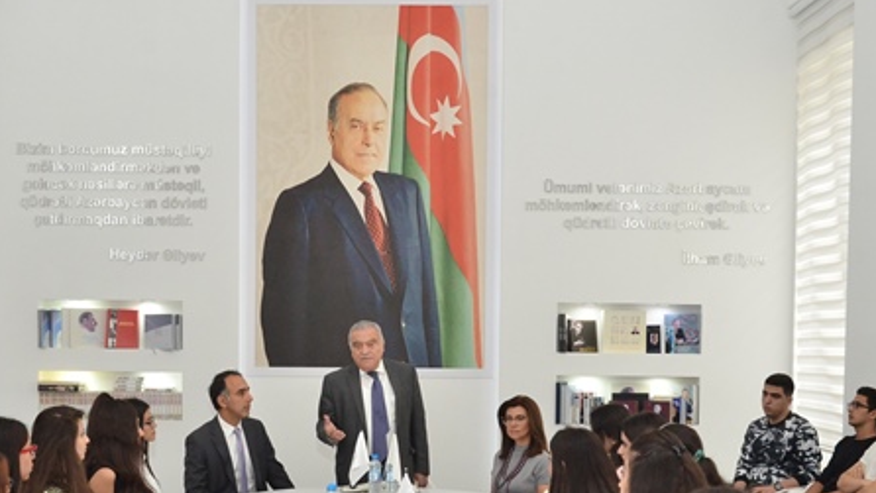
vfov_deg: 21.9
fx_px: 1254
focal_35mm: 54
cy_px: 395
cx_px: 352
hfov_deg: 38.3
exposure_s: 1/200
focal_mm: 24
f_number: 9
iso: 2200
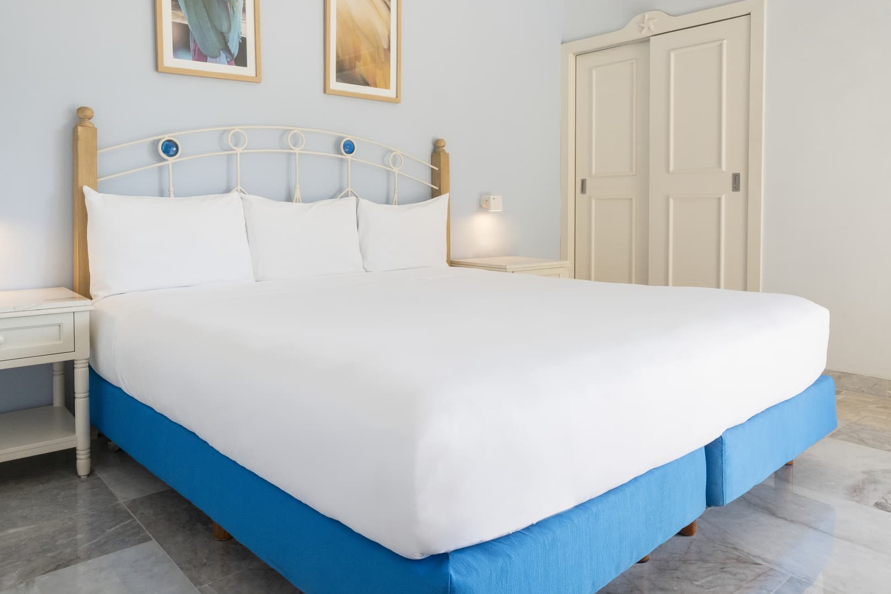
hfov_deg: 69.2
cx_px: 397
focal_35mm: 26
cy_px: 227
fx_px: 644
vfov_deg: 49.1
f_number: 10
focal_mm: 13.8
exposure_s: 1/20
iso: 500
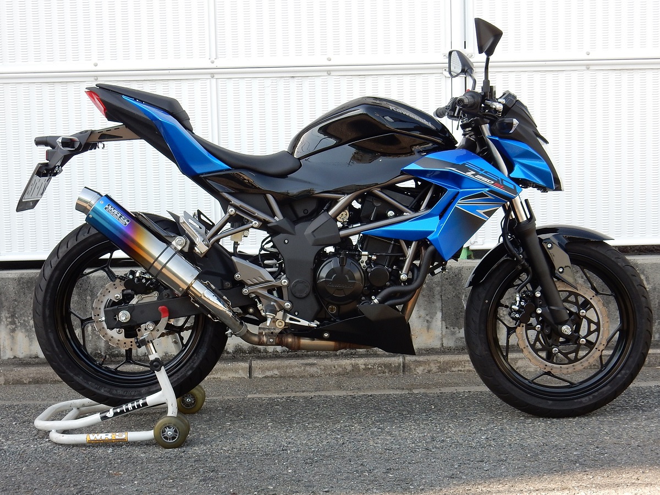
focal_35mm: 60
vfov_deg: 24.4
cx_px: 330
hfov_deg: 32.2
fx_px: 1144
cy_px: 248
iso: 125
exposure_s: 1/160
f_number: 4.5
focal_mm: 10.7
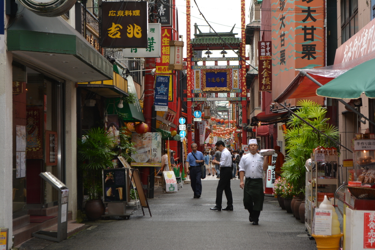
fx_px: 859
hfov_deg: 24.6
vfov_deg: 16.5
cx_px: 188
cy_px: 125
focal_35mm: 82
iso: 200
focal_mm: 55
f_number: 5.6
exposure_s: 1/125
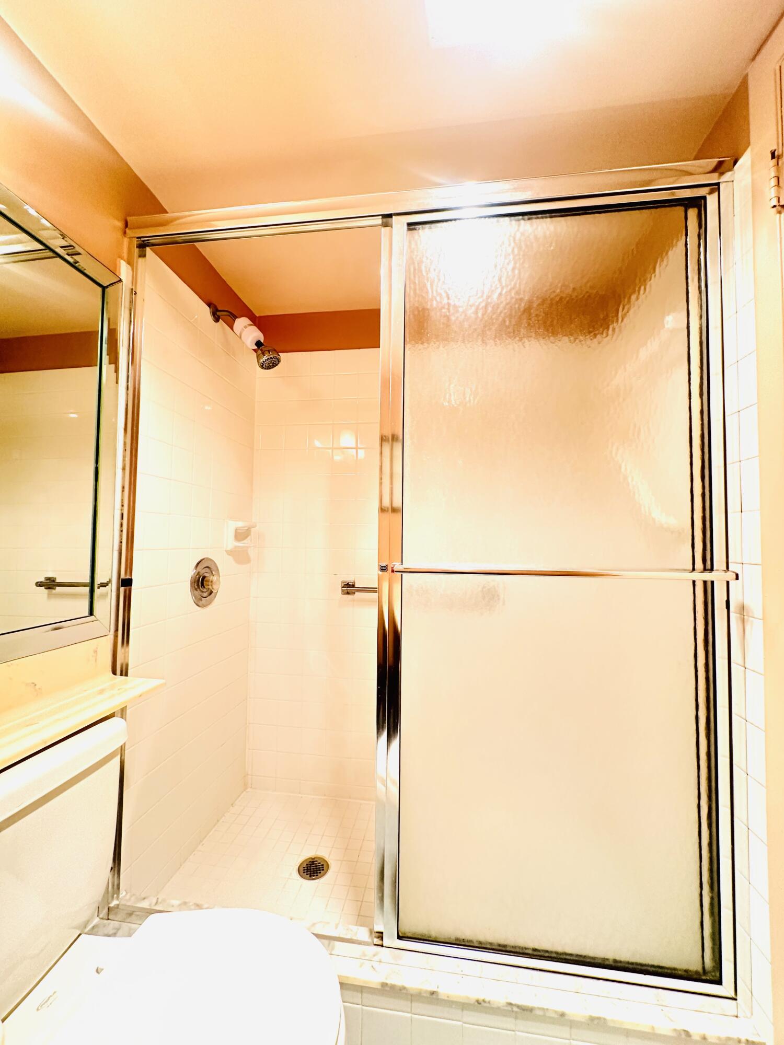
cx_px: 392
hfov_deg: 85.7
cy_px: 522
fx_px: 423
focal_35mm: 14
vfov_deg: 102.1
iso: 250
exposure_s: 1/120
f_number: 2.2
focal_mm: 2.22
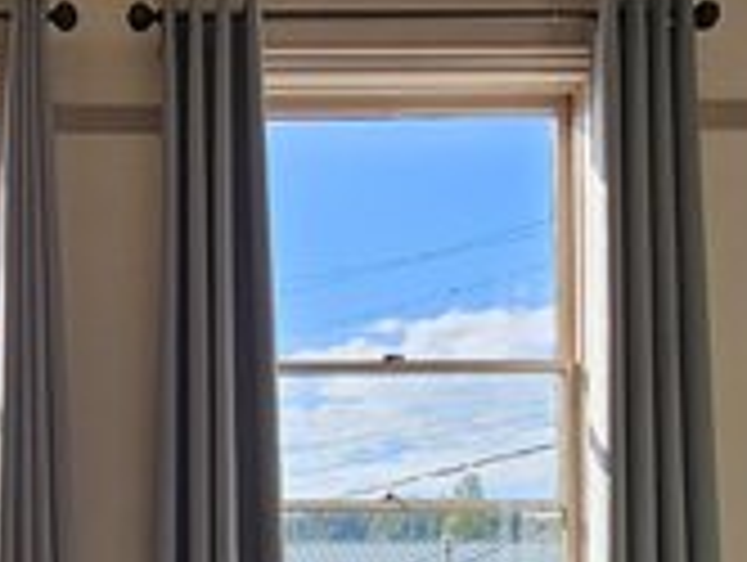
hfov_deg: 36.4
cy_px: 571
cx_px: 112
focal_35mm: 50
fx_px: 1081
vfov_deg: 27.4
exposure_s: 1/730
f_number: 2.2
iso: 64
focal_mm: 2.2
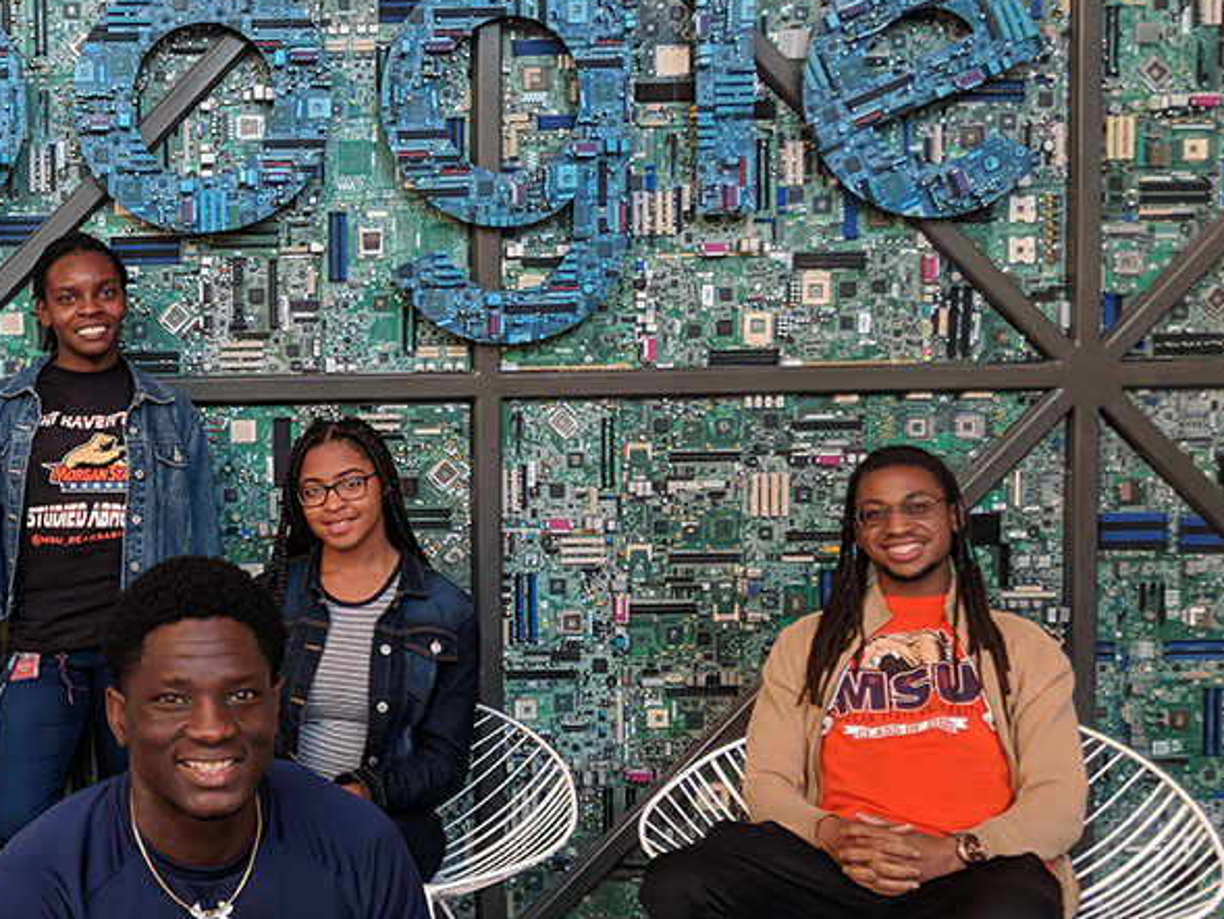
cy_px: 426
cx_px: 58
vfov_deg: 26.6
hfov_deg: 32.6
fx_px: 1945
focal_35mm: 55
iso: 152
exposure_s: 1/125
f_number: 1.8
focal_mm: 4.44
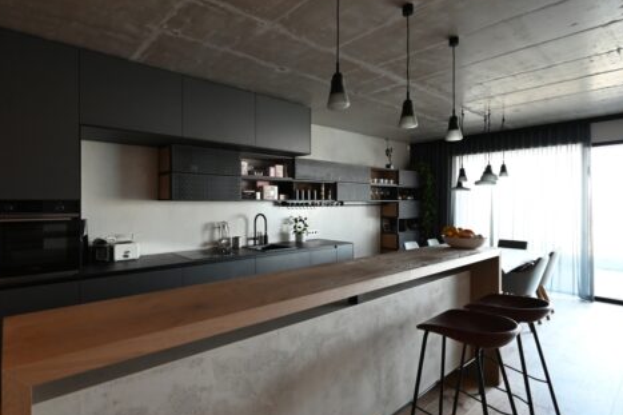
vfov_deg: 67.3
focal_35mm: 18
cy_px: 210
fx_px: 311
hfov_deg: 88.0
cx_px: 229
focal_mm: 14
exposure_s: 1/125
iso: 2000
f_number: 4
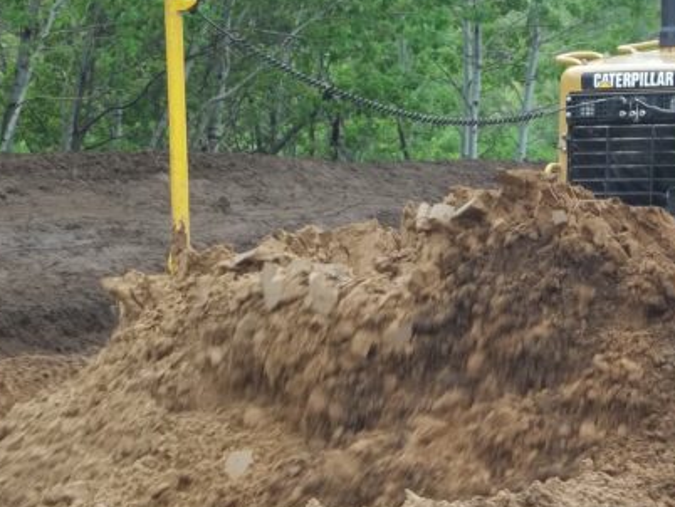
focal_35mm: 171
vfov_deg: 8.7
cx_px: 620
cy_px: 200
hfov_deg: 11.5
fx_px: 3336
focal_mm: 15.4
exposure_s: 1/60
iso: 64
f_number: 4.5
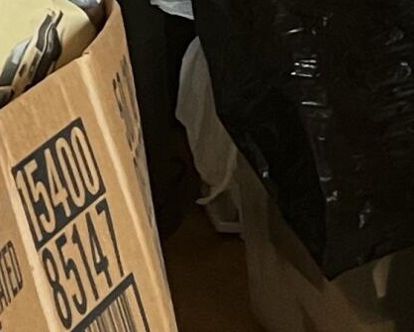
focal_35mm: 182
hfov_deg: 10.5
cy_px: -519
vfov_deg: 7.8
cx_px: 37
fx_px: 2232
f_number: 1.6
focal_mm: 5.1
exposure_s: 1/60
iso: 250
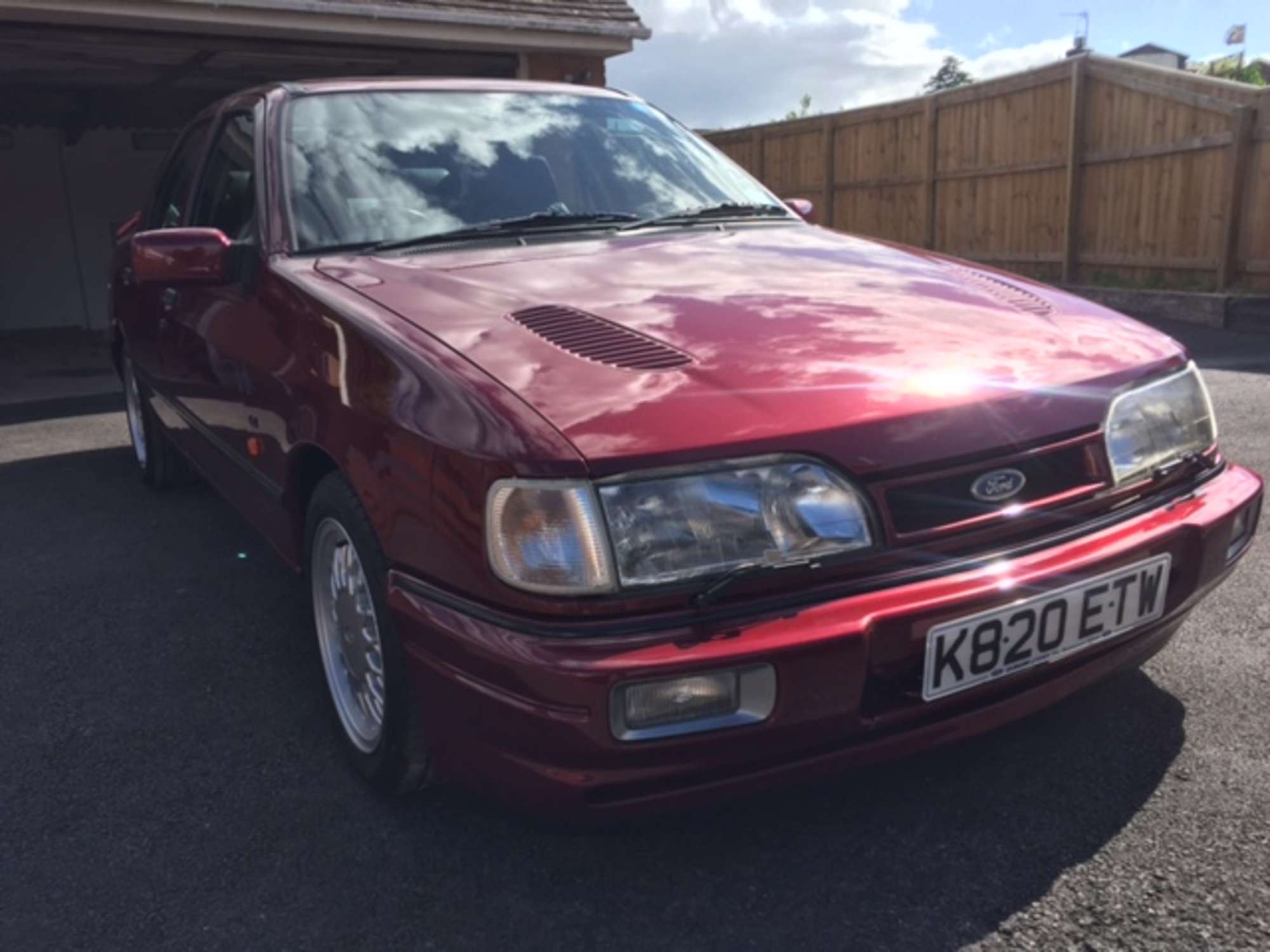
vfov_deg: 48.2
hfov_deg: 61.7
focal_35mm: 29
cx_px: 635
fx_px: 1064
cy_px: 476
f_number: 2.2
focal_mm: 4.15
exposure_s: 1/1522
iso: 32
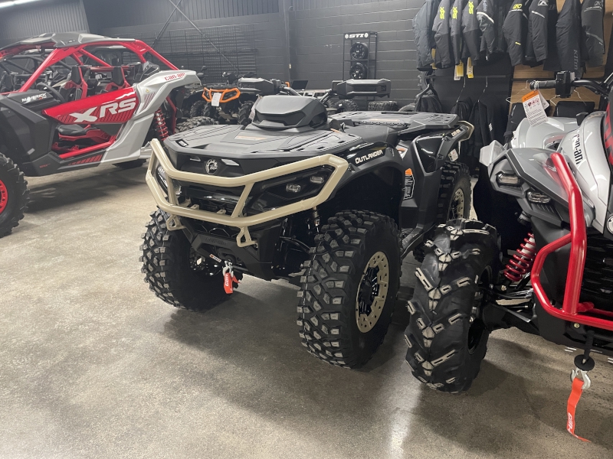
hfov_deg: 67.3
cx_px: 306
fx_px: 460
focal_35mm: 26
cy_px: 230
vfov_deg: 53.1
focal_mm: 4.2
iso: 400
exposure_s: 1/60
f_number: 1.6
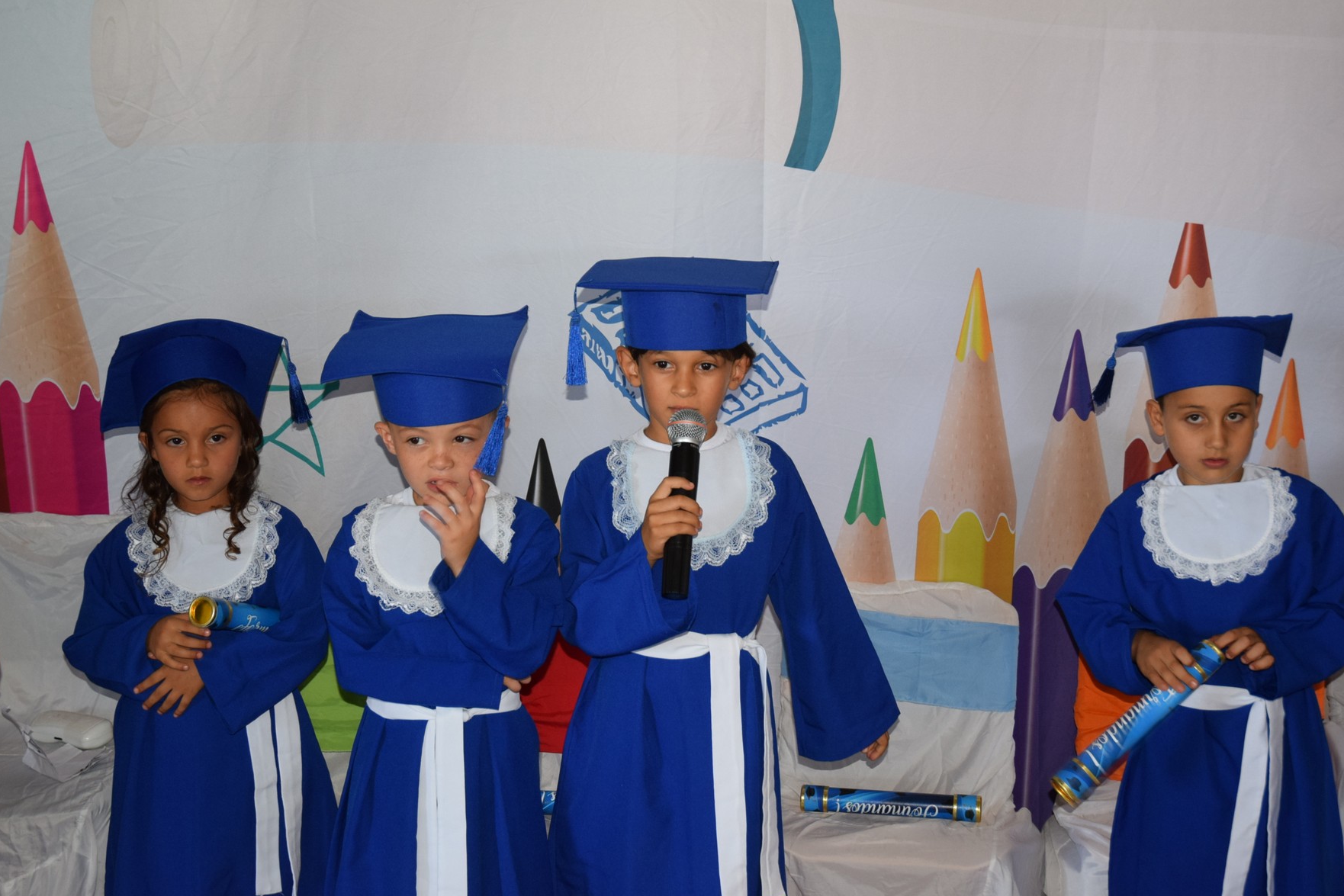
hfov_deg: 38.2
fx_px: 1941
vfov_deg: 26.0
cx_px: 669
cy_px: 445
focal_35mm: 52
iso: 800
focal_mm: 34
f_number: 4.5
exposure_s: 1/80
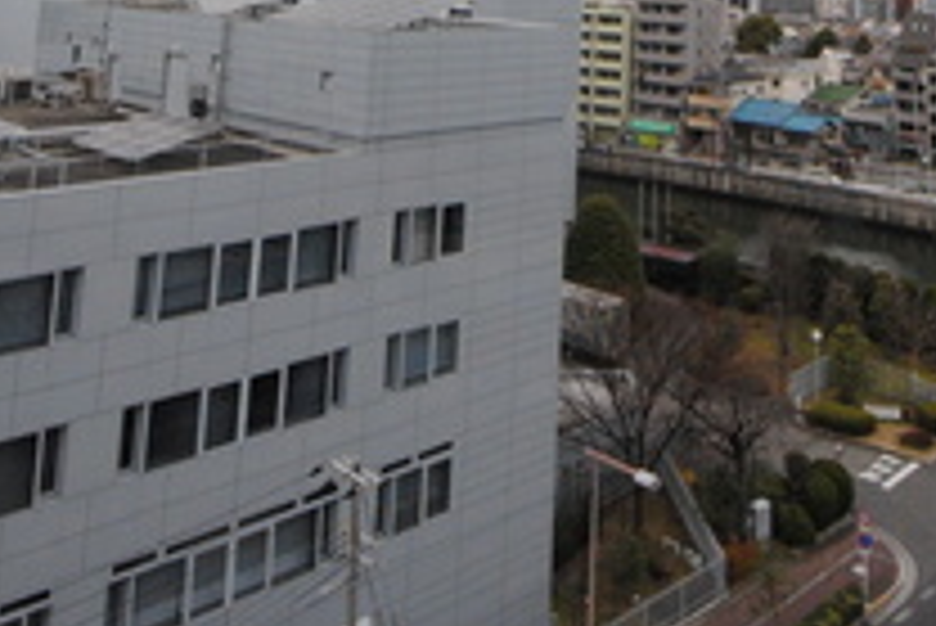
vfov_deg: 29.5
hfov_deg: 50.8
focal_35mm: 37
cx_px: 630
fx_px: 963
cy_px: -171
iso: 800
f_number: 10
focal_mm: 8
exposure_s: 1/400
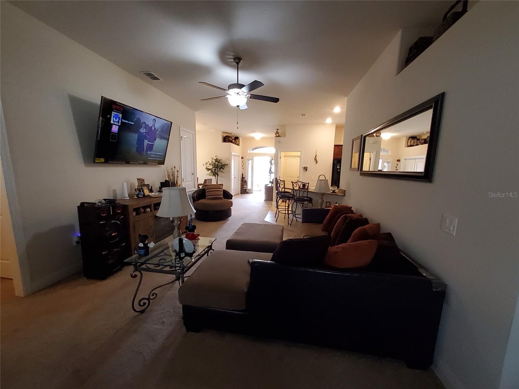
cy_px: 194
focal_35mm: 13
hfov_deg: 106.2
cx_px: 260
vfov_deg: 89.9
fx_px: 195
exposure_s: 1/30
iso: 250
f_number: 2.2
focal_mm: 1.13
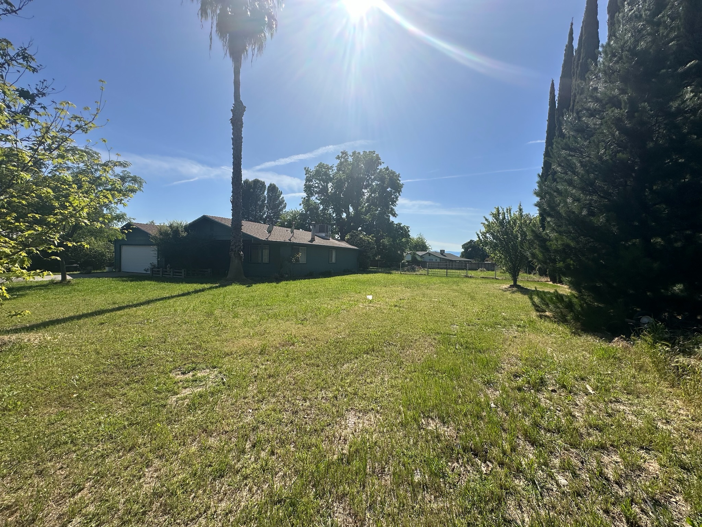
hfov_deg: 102.1
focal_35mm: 14
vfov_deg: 85.7
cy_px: 264
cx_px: 351
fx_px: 284
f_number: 2.2
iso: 50
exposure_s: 1/2959
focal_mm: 2.22
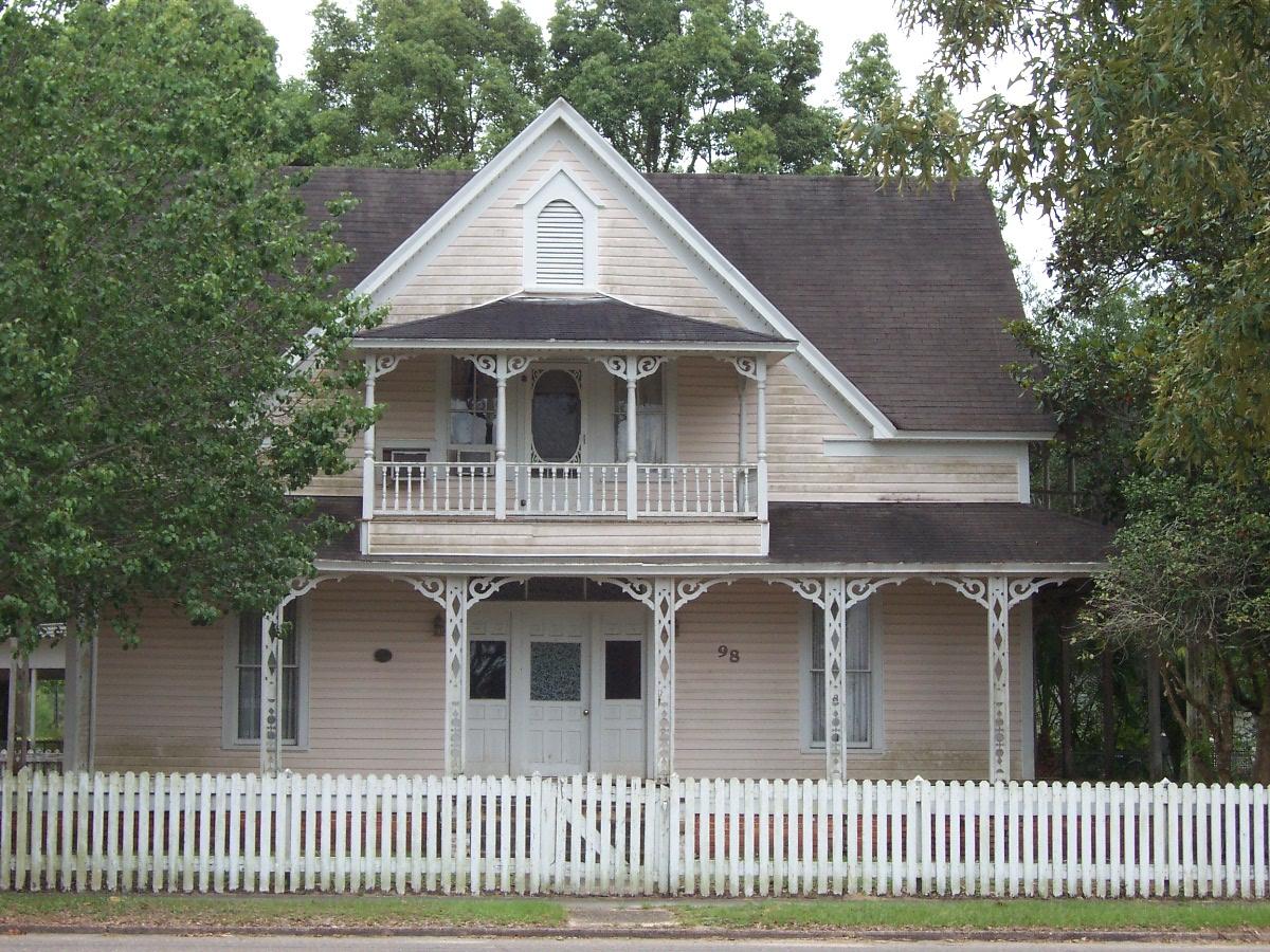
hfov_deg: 26.7
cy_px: 476
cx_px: 635
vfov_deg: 20.2
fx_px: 2678
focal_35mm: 73
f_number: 4.8
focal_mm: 12.1
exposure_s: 1/250
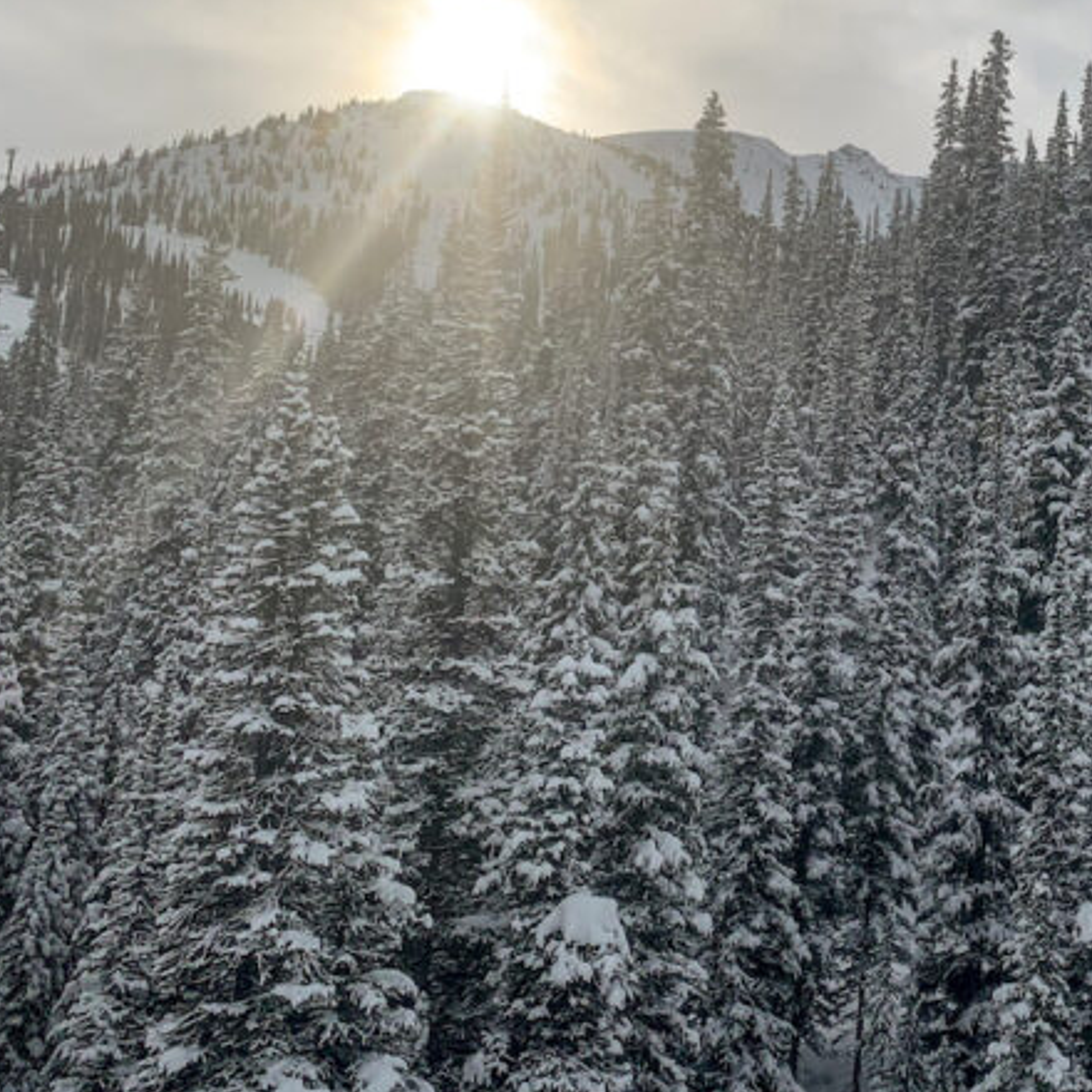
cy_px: 293
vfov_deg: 36.1
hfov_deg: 35.4
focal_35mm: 46
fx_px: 1642
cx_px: 898
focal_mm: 4.25
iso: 25
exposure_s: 1/4000
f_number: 1.8
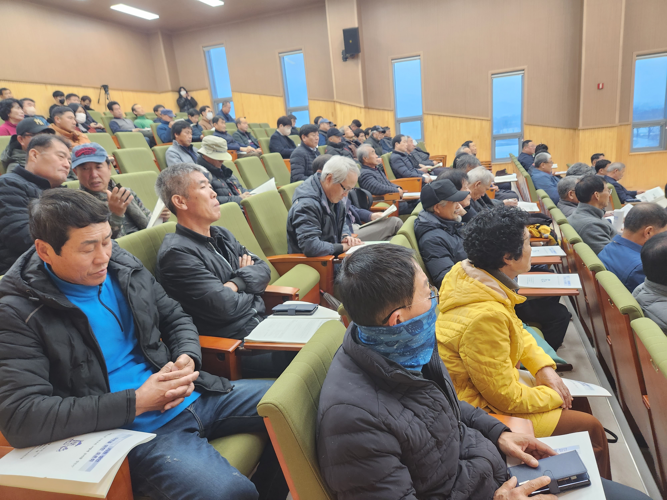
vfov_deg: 58.9
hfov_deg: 73.9
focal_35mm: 23
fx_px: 443
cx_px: 334
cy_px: 250
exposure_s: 1/120
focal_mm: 5.4
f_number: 1.8
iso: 400
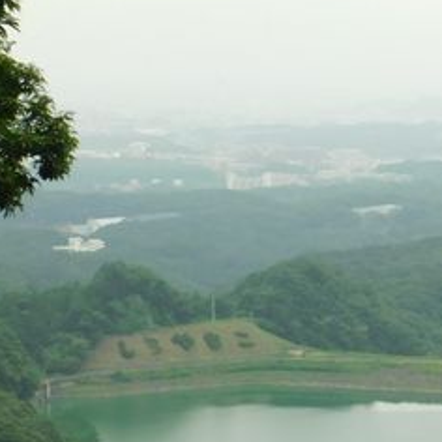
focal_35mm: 177
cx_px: 740
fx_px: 2557
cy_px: 451
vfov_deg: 9.8
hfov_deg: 9.5
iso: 125
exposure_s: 1/800
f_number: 4
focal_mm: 10.4
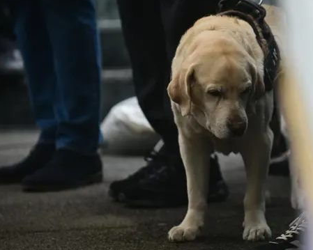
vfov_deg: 4.9
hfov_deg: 6.1
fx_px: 2945
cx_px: 196
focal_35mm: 318
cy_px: 105
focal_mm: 200
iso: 640
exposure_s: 1/500
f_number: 2.8
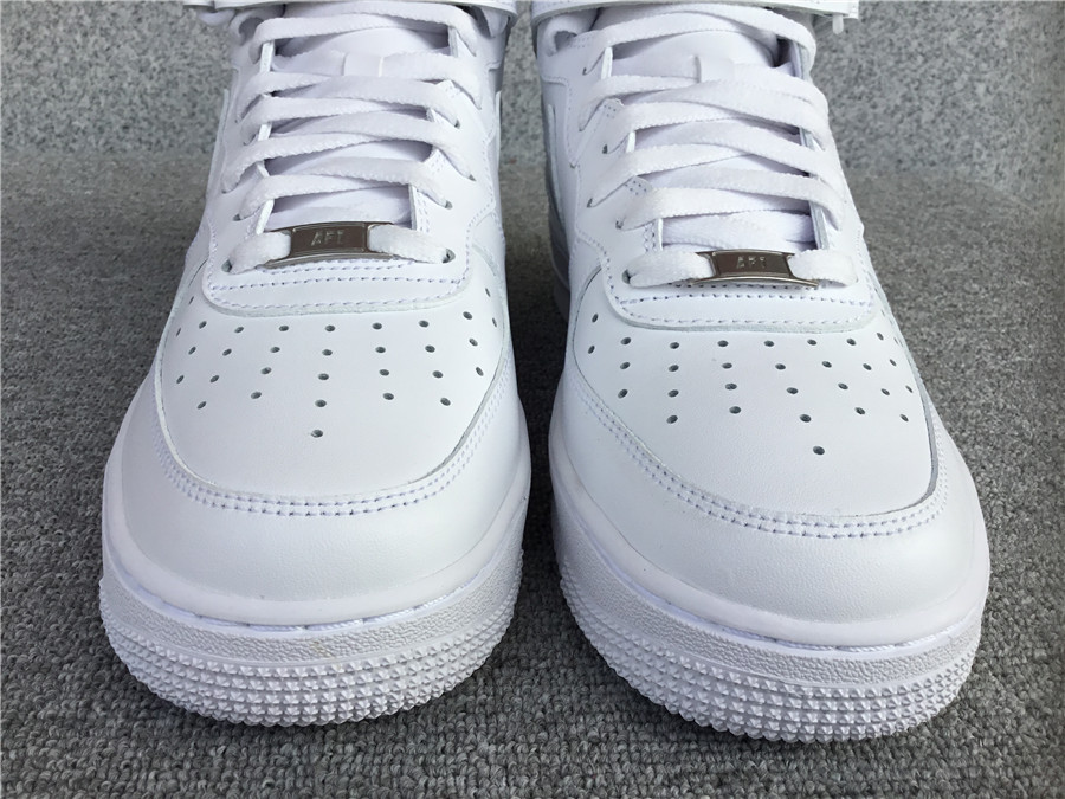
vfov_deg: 45.4
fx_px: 954
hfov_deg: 58.4
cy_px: 400
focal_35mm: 31
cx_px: 532
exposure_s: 1/776
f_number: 2.4
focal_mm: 3.3
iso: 25
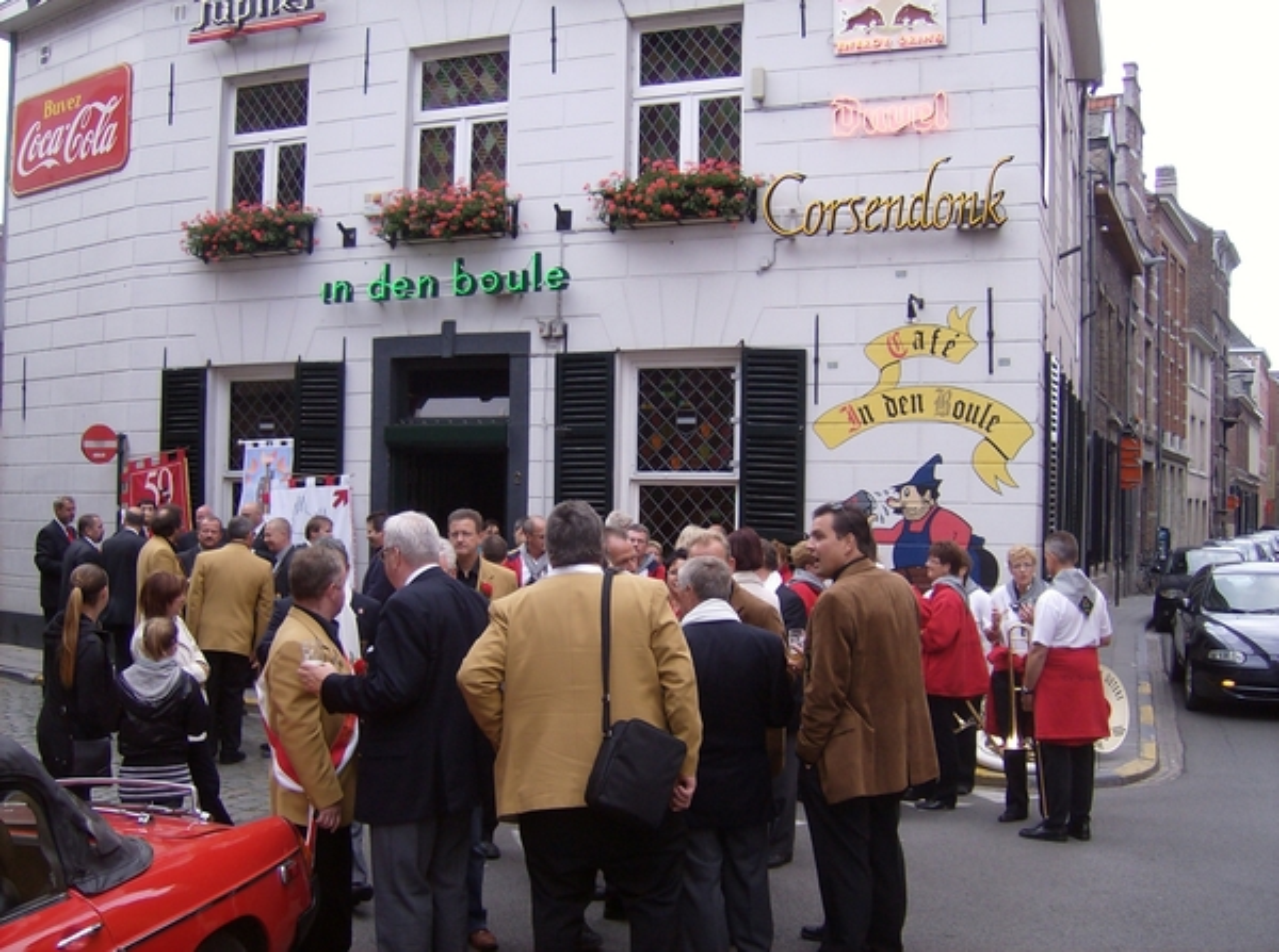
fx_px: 1327
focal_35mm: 36
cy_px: 476
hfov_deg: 51.5
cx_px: 640
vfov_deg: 39.5
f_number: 2.8
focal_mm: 6
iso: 100
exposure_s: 1/152
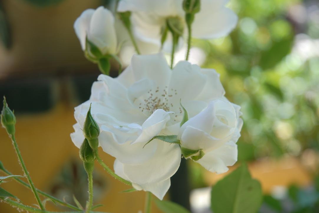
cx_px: 160
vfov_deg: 13.1
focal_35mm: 105
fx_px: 932
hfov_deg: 19.4
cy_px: 106
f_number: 4.5
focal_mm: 70
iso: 100
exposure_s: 1/60
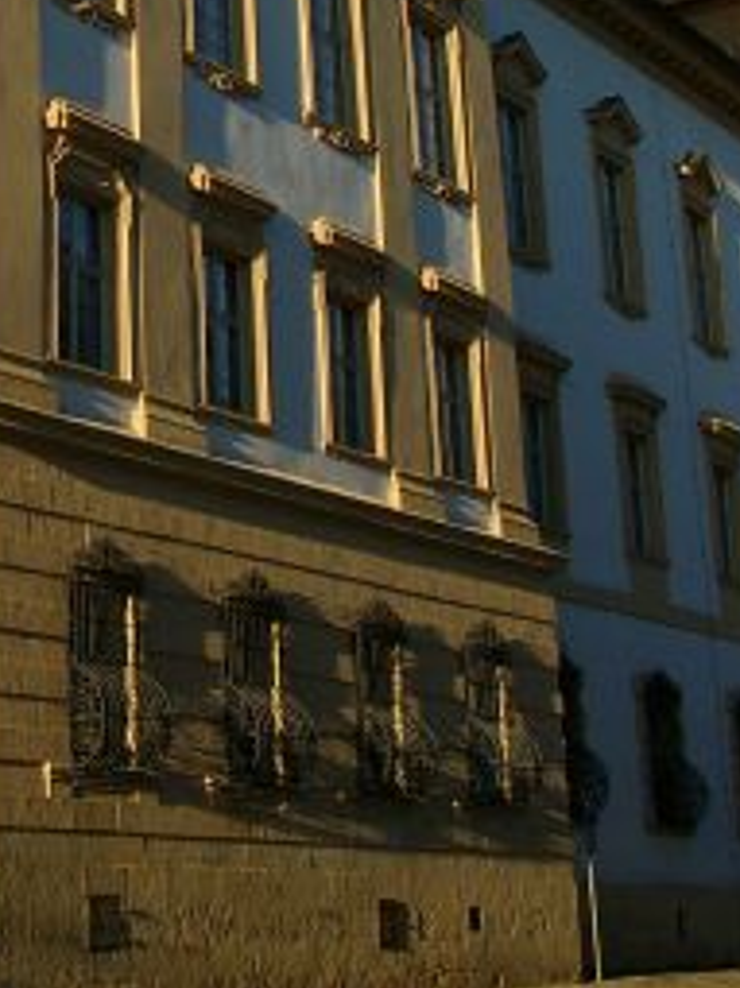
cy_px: -15
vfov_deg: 23.3
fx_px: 2282
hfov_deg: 17.9
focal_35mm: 80
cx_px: -43
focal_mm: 7.13
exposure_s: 1/641
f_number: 4
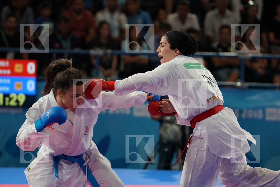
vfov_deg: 6.8
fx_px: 1563
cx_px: 140
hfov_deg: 10.2
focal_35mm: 201
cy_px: 94
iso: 1000
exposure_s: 1/1000
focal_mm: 134
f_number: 2.8
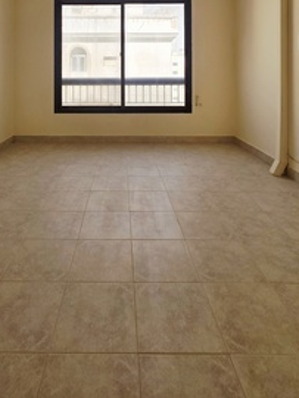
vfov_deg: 67.2
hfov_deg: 60.5
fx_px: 253
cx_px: 116
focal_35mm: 22
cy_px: 66
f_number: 1.9
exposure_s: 1/345
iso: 40
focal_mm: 2.2
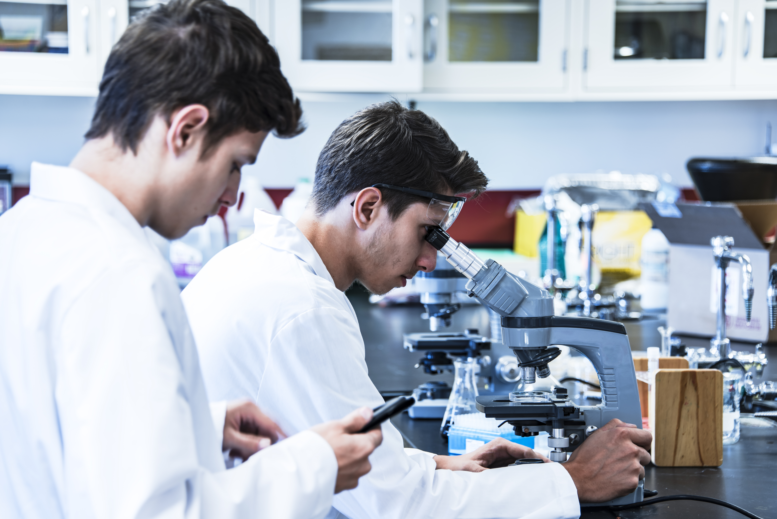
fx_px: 2699
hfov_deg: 16.4
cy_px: 260
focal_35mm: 125
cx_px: 388
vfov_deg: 11.0
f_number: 5.6
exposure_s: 1/3.33
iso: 64
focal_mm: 125
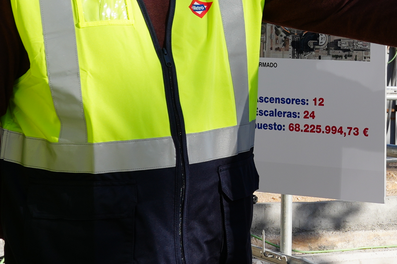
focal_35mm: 137
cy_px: -30
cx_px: 503
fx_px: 1511
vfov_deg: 9.9
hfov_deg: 14.4
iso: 100
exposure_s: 1/125
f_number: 9
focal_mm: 29
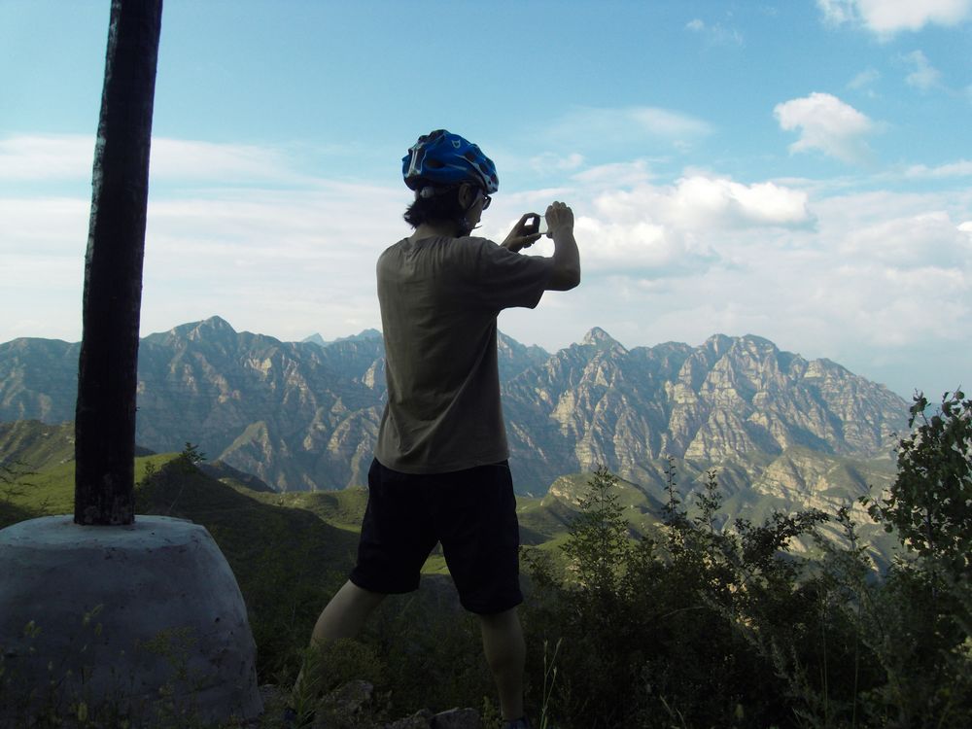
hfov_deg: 71.6
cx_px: 486
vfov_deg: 56.8
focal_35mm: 24
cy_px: 364
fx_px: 674
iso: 80
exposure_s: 1/200
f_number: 7.3
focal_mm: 4.3
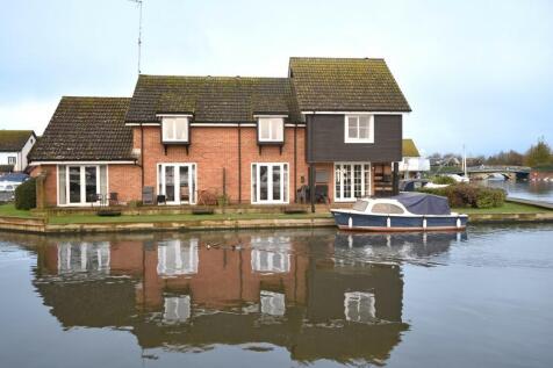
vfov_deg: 43.6
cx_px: 276
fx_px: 461
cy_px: 184
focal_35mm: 30
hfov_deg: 61.9
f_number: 7.1
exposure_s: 1/200
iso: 400
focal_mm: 20
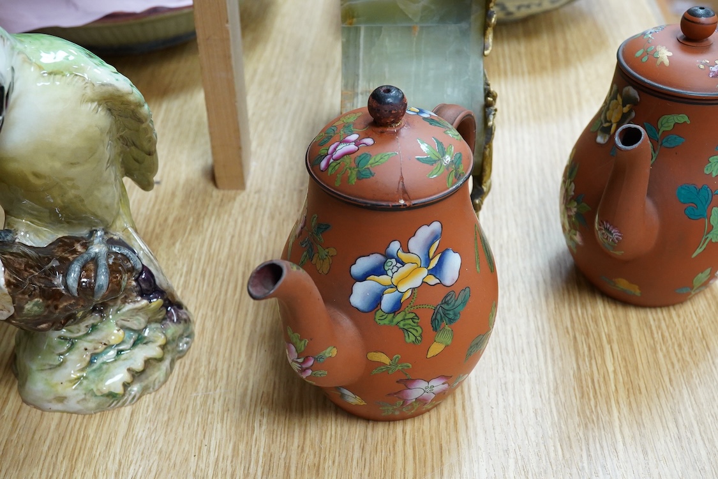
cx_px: 359
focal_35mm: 45
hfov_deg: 43.6
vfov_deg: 29.9
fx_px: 897
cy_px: 240
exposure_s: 1/100
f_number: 10
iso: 2500
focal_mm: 30
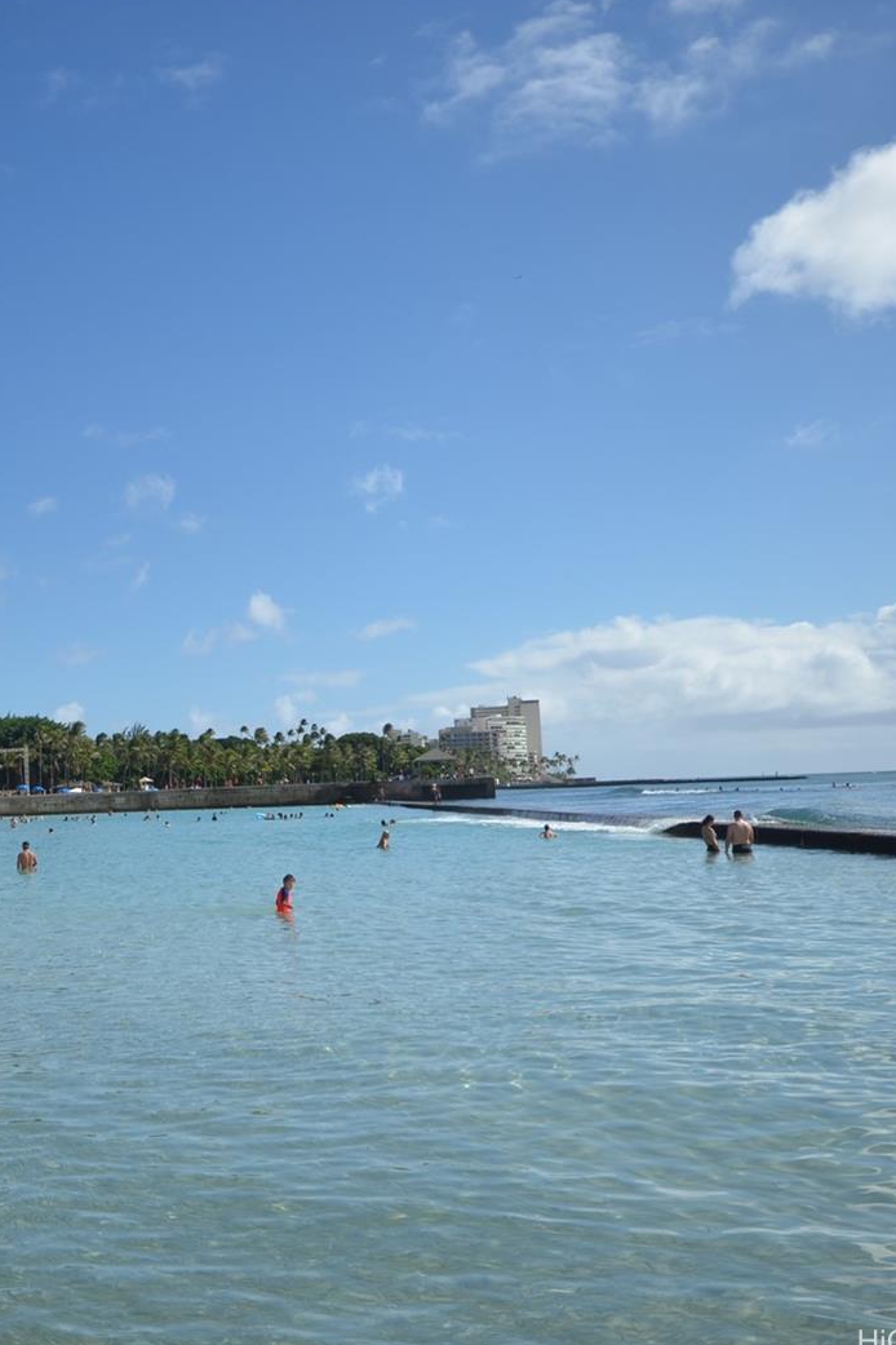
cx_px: 15
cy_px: 670
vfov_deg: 42.7
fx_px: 1717
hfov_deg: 27.7
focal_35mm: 46
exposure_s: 1/250
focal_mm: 20
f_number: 8
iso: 180
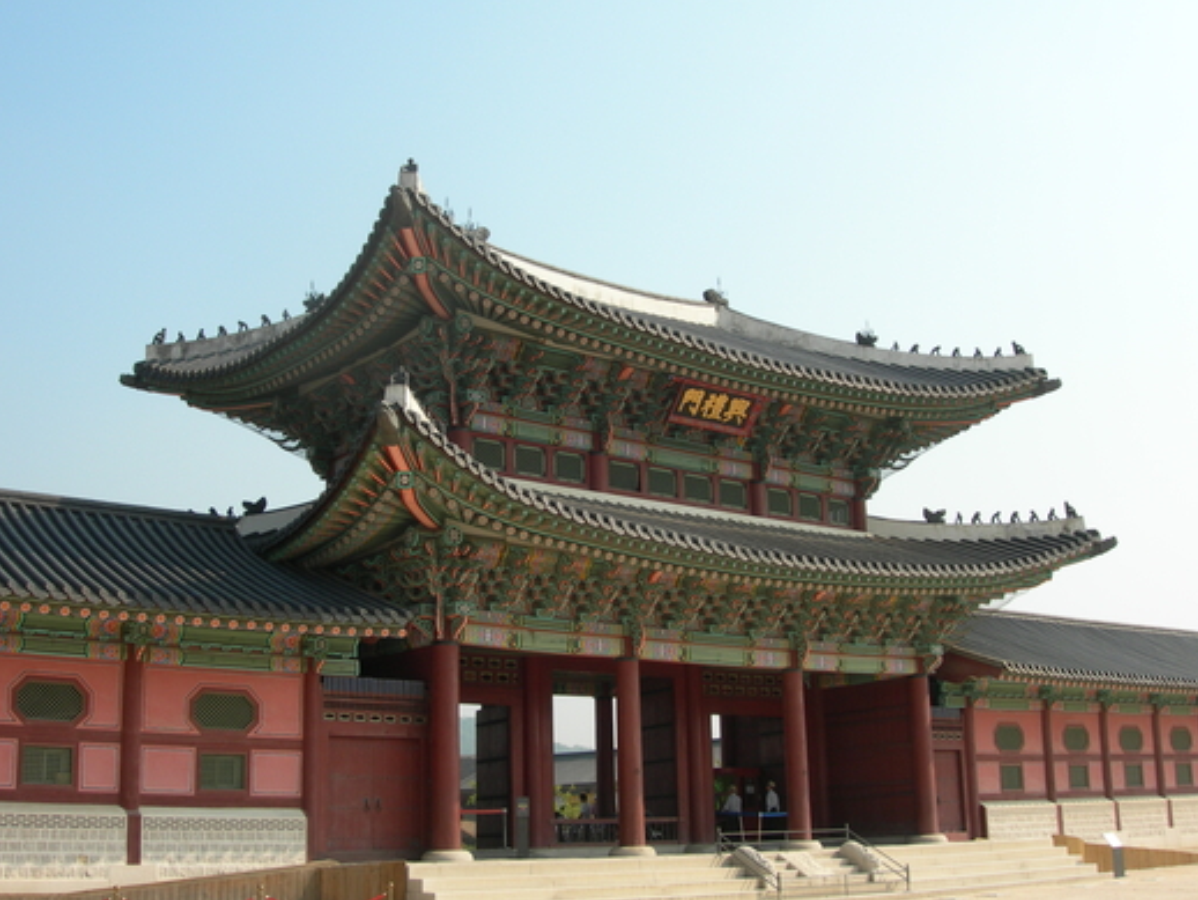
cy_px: 444
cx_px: 585
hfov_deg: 42.9
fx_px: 1523
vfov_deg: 32.9
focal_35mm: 44
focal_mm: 7.8
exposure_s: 1/386
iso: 50
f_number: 4.8
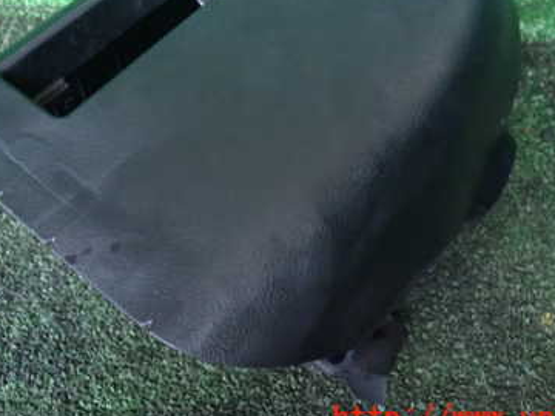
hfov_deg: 38.0
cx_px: 219
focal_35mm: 50
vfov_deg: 28.6
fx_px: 802
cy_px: 92
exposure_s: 1/15
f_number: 2.3
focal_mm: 5.4
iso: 800
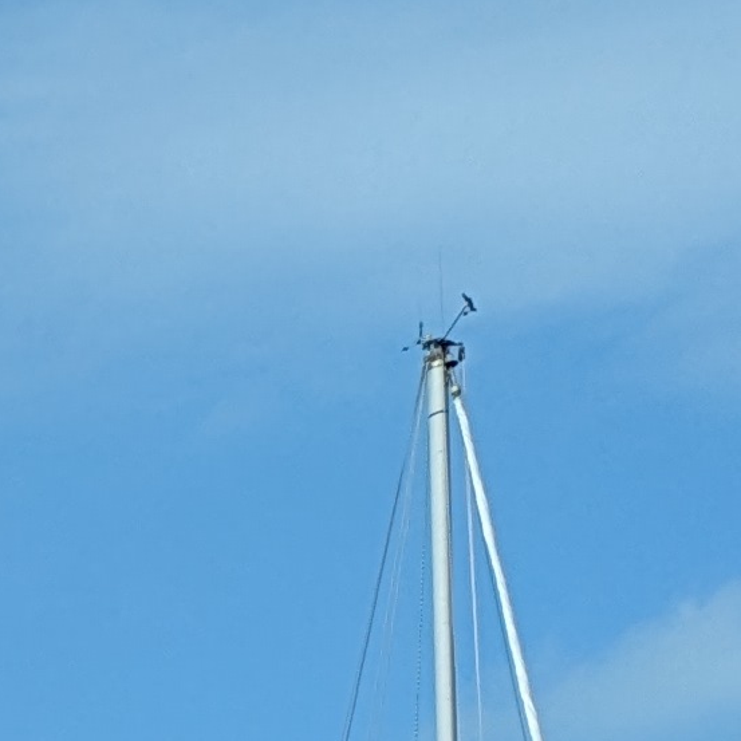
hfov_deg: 7.9
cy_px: 1731
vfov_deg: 8.7
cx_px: -1648
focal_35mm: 185
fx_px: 4480
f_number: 1.89
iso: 45
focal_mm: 5.43
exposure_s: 1/2959
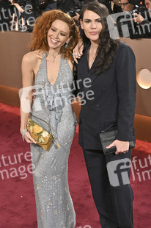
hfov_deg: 21.9
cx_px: 78
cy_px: 132
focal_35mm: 62
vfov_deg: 32.3
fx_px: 391
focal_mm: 48
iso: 2500
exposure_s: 1/320
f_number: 5.6
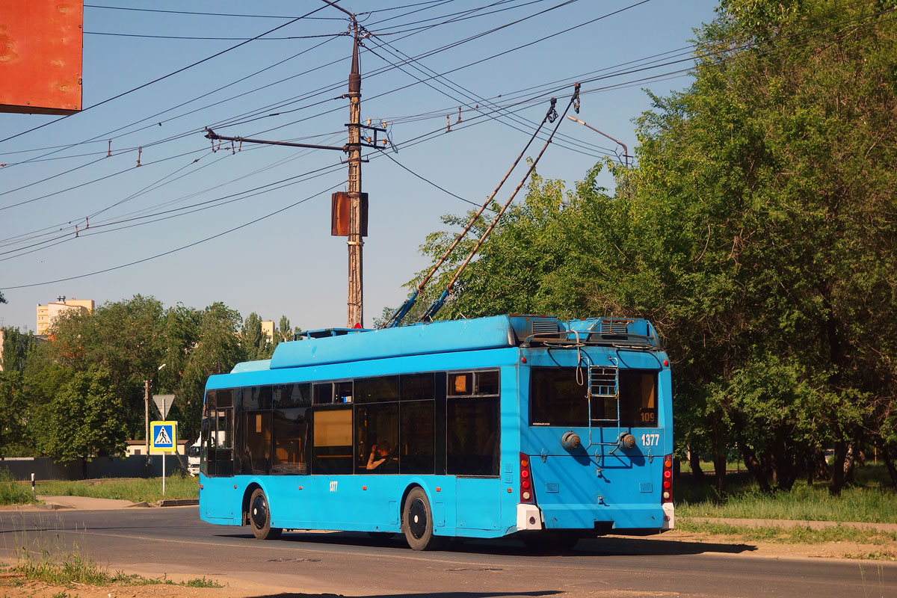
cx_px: 448
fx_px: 2317
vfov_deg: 14.7
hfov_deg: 21.9
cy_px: 299
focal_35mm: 93
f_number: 5
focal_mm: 34.59
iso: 125
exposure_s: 1/1000
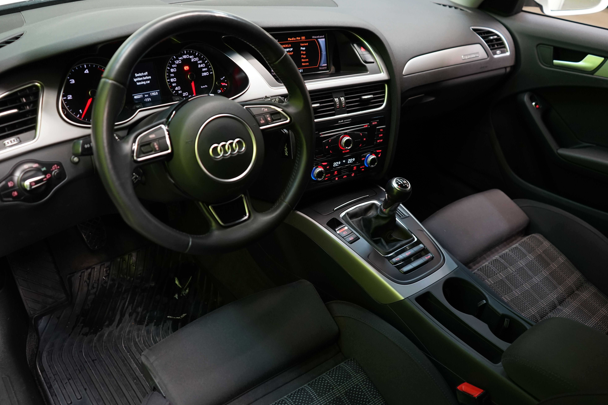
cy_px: 197
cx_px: 300
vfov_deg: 45.0
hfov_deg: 63.7
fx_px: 490
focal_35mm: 29
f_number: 3.5
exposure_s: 1/30
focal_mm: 28
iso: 800
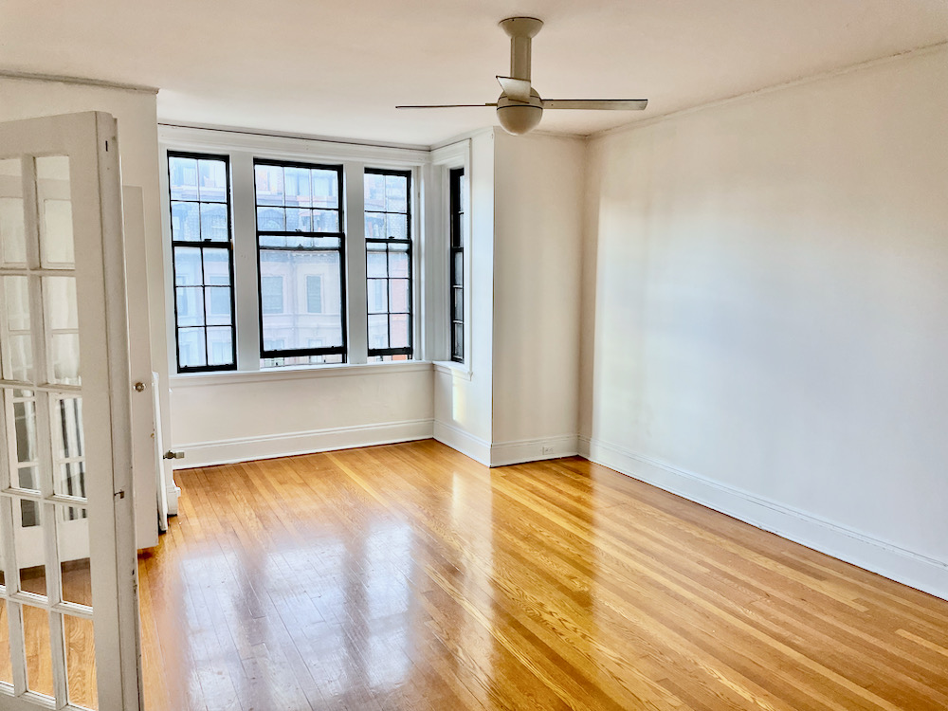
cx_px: 474
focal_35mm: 26
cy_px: 356
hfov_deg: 67.3
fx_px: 712
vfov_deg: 53.1
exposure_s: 1/120
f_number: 1.6
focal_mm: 4.2
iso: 125
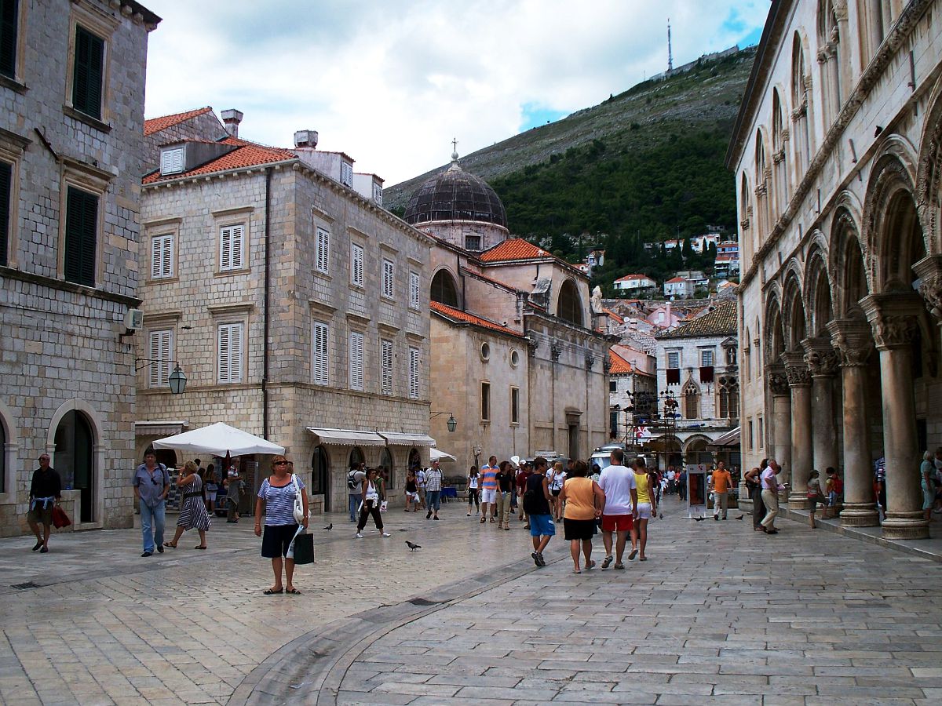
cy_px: 353
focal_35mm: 36
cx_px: 471
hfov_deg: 51.4
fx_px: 980
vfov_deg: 39.7
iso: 64
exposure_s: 1/800
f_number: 2.8
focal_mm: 7.54
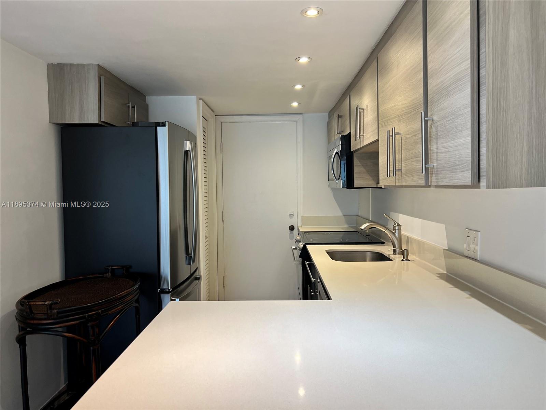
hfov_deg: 67.3
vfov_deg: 53.1
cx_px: 273
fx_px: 410
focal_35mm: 26
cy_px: 205
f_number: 1.5
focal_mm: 5.7
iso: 125
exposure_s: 1/120
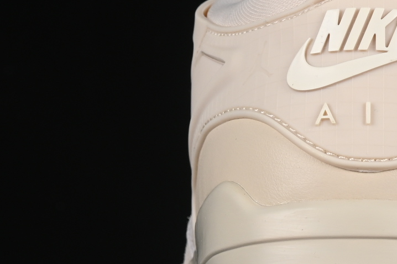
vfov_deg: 4.7
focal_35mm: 291
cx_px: 522
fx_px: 3207
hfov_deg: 7.0
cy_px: 30
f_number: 8
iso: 160
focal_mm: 50
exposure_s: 1/80
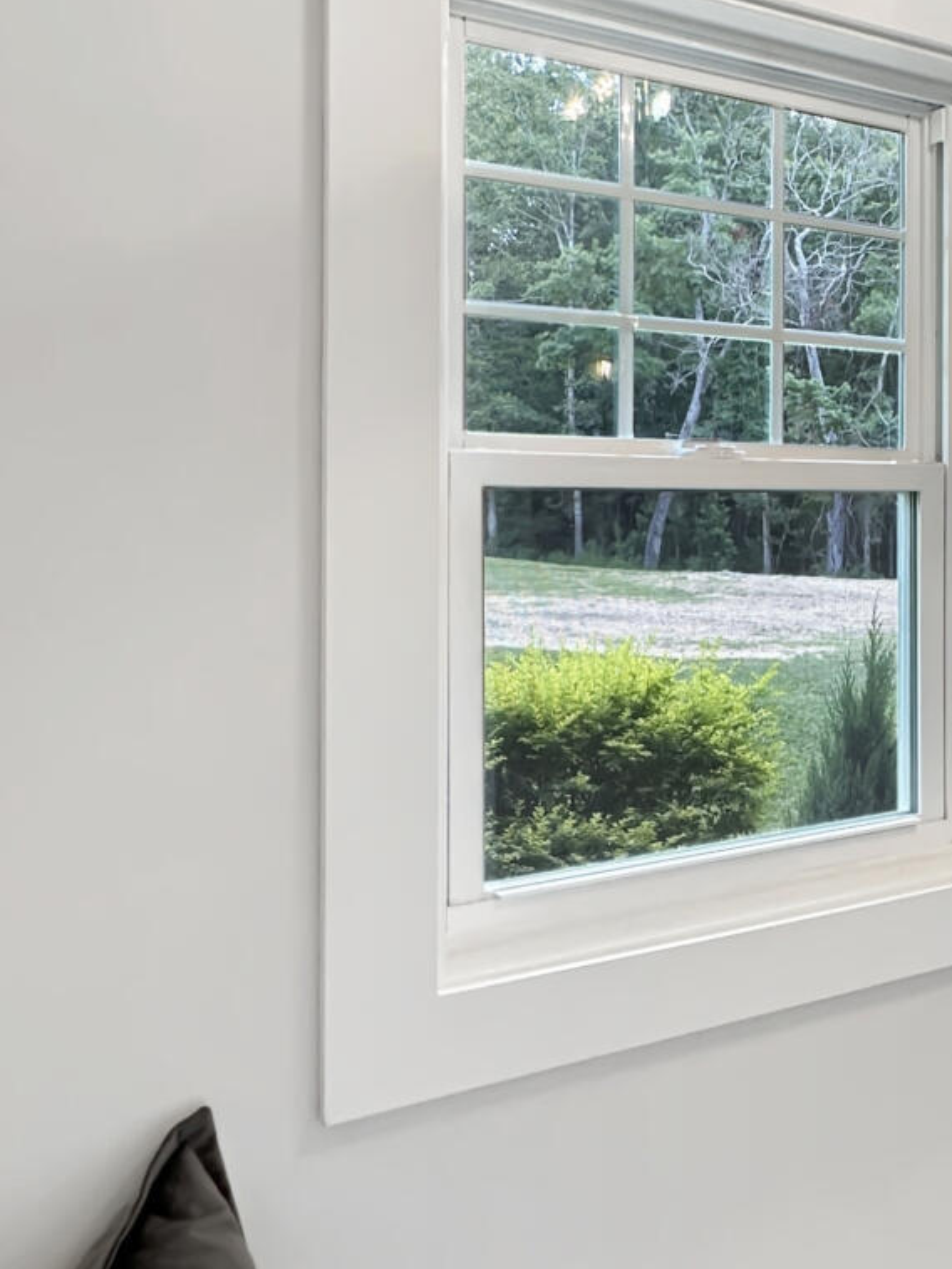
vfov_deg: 49.9
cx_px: 1054
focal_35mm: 37
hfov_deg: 33.5
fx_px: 1356
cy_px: 531
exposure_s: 1/120
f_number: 2.2
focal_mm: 2.22
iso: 320
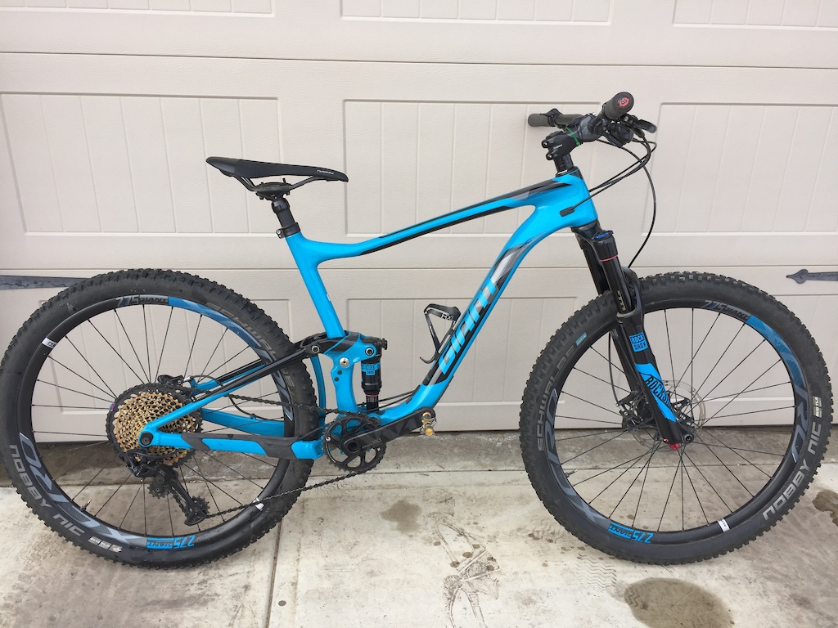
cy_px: 314
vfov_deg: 48.2
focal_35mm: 29
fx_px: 702
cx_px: 419
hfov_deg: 61.7
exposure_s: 1/775
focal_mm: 4.15
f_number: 2.2
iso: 32
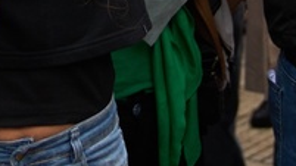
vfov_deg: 6.5
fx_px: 1381
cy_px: -270
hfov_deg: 12.1
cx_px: -10
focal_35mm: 176
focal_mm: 33
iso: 640
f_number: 2.8
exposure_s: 1/1600
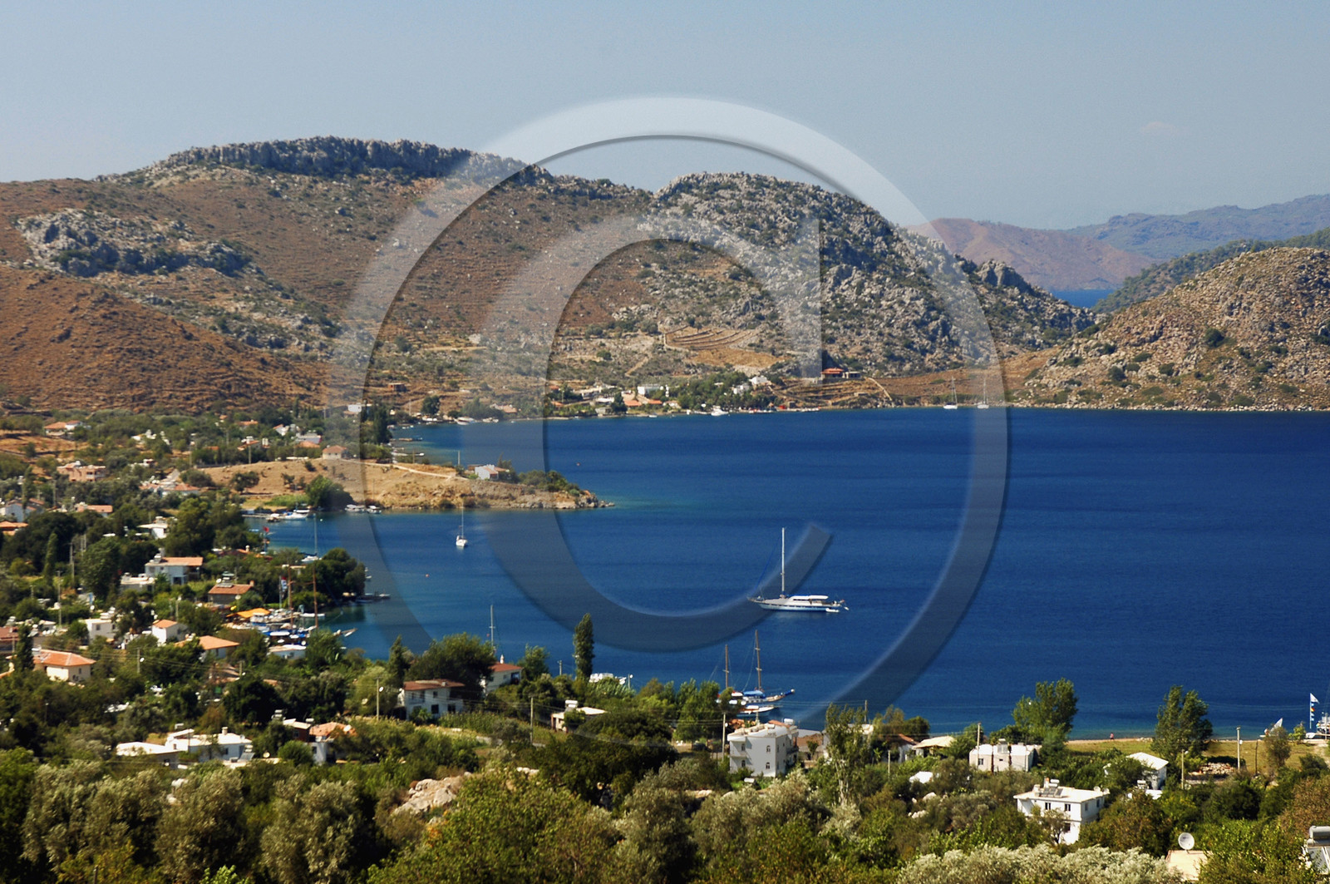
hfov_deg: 19.5
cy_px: 442
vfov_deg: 13.0
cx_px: 665
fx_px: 3875
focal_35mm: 105
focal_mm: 70
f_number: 7.1
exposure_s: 1/200
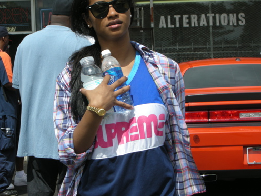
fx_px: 890
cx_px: 130
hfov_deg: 16.7
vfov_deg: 12.6
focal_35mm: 118
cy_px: 98
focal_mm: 24.5
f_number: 7.1
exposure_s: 1/234
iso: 64
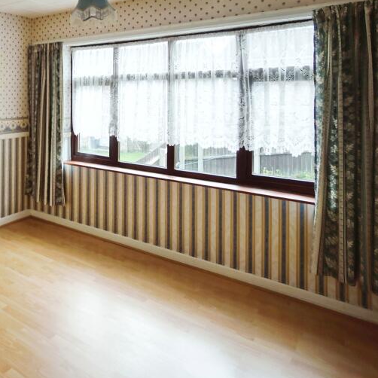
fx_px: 321
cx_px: 23
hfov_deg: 52.0
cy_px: 133
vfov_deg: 59.8
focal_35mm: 26
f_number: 4
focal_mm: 10
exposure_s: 1/60
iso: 200
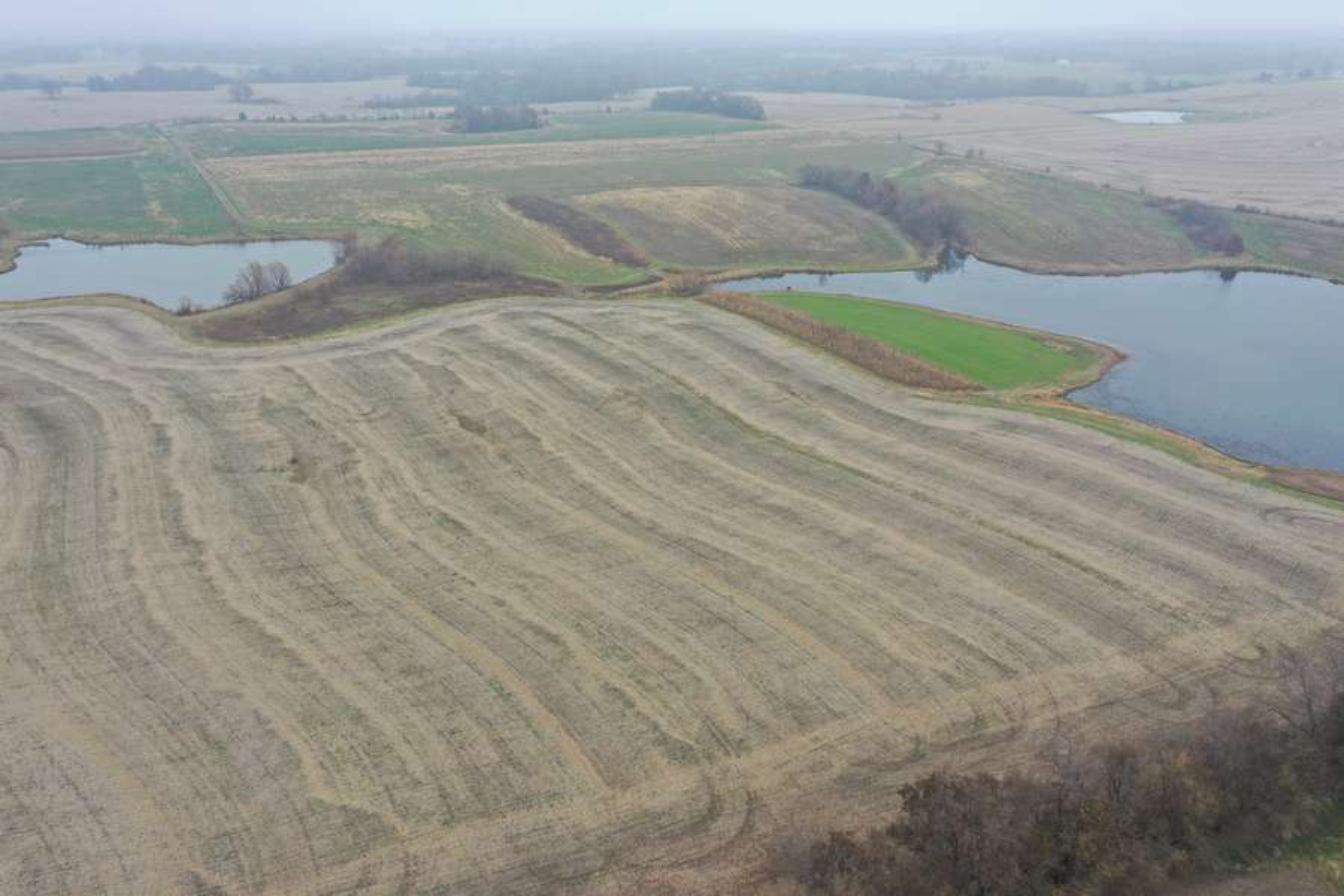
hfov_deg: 65.5
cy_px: 448
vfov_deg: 46.4
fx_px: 1045
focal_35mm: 28
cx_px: 672
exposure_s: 1/100
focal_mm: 10.26
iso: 100
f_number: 4
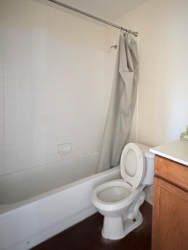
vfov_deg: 78.4
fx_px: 152
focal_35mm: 21
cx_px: 125
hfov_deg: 62.0
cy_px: 105
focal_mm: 2.22
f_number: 2.2
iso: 1600
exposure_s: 1/40
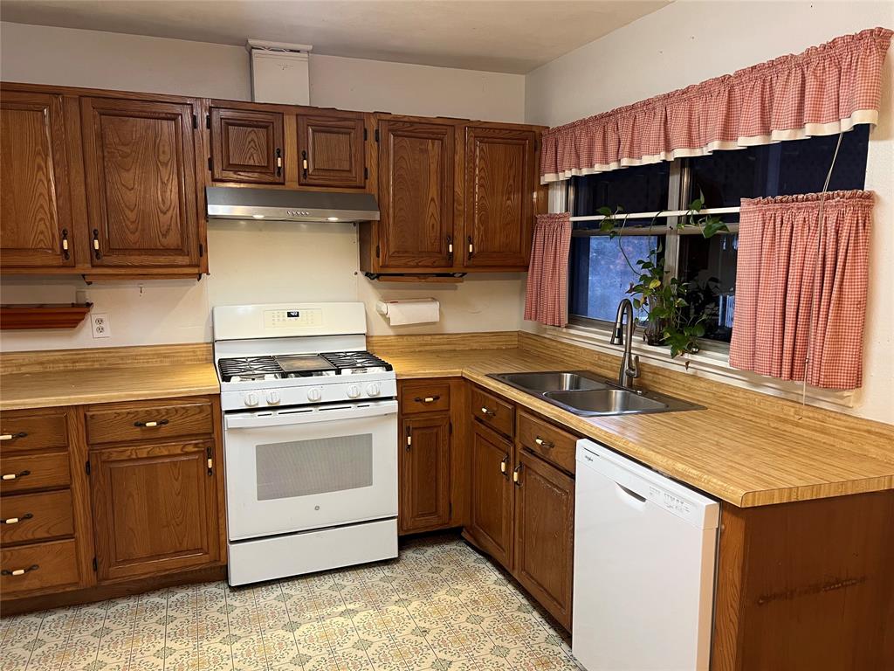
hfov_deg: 67.3
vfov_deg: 53.1
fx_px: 671
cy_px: 336
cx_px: 447
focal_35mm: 26
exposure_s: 1/60
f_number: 1.5
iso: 100
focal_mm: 5.7
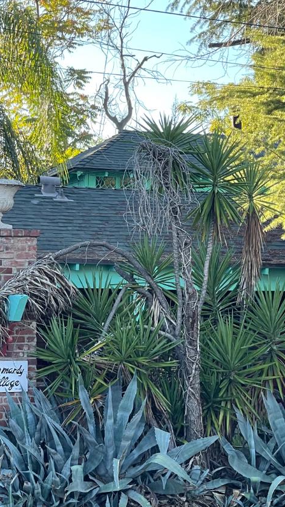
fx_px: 1679
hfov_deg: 9.7
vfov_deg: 17.1
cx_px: 111
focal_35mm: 125
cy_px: 292
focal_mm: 7.5
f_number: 2.2
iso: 20
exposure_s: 1/113
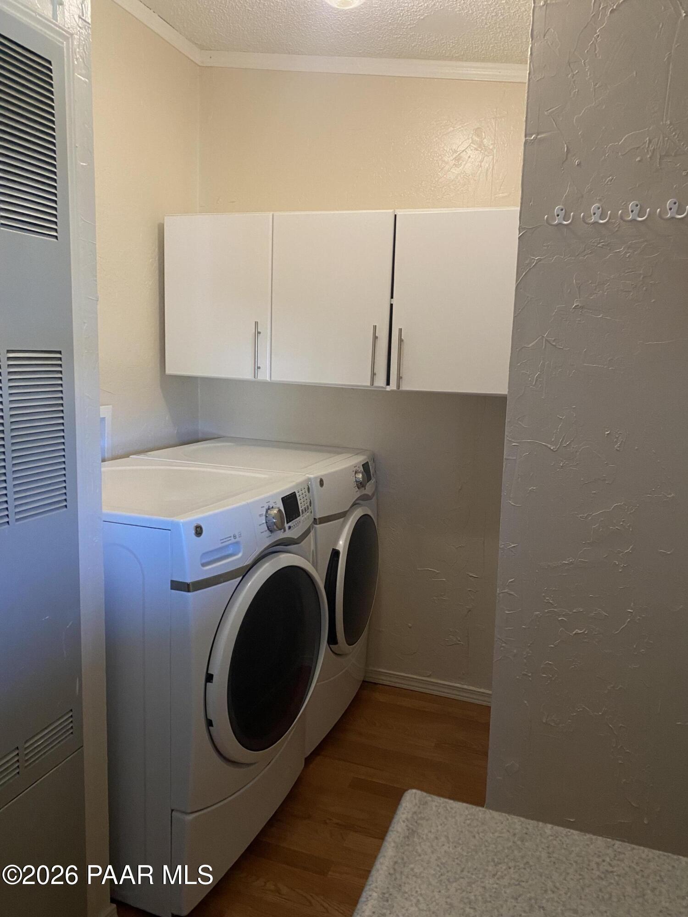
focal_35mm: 26
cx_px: 344
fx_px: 689
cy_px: 458
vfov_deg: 67.3
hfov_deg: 53.1
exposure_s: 1/60
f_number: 1.8
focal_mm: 4.25
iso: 125
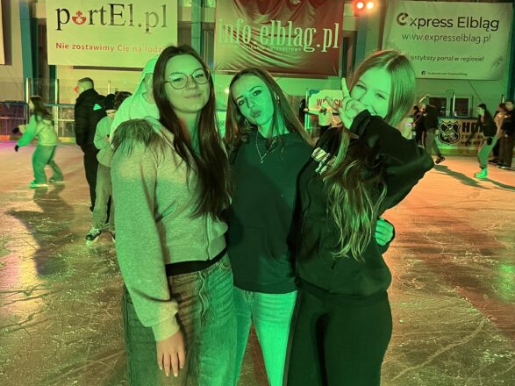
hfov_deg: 53.9
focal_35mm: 34
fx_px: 506
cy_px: 148
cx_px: 246
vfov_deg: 41.5
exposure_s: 1/50
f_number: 1.6
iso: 500
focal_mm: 5.1
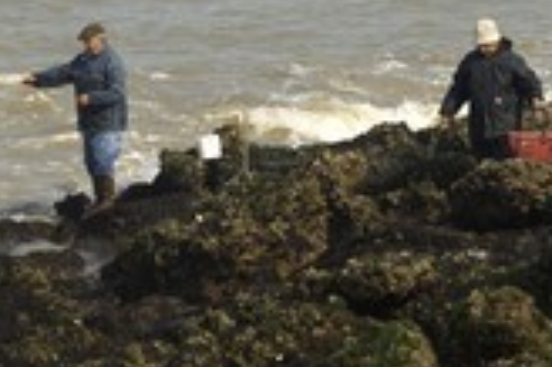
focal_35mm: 730
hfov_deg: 2.8
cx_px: 109
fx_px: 11182
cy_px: 296
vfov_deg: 1.9
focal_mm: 190
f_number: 5.3
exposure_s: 1/320
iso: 100
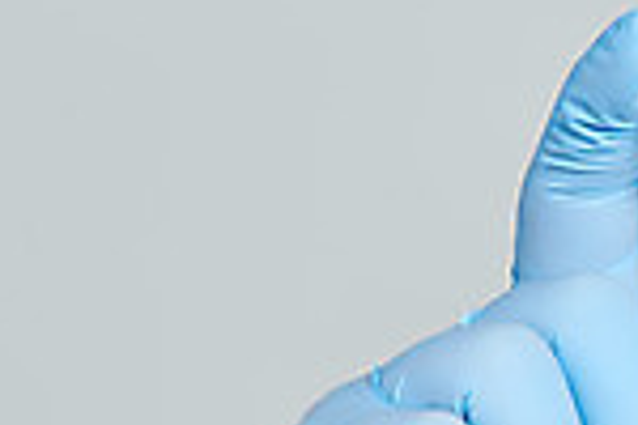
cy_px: 289
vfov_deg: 1.8
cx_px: 1010
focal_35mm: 780
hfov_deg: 2.6
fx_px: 13822
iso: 100
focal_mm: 195
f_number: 14
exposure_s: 1/125
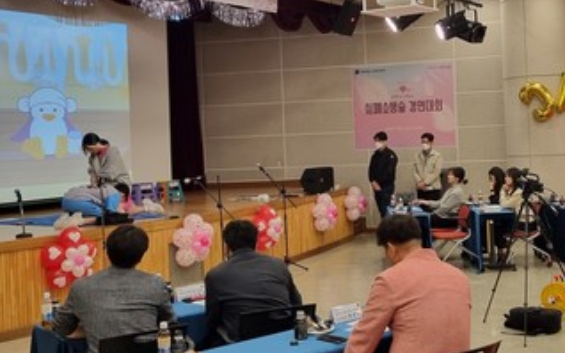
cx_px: 359
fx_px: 801
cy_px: 135
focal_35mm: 52
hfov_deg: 38.6
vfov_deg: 24.8
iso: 200
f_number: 1.8
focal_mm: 5.4
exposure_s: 1/60
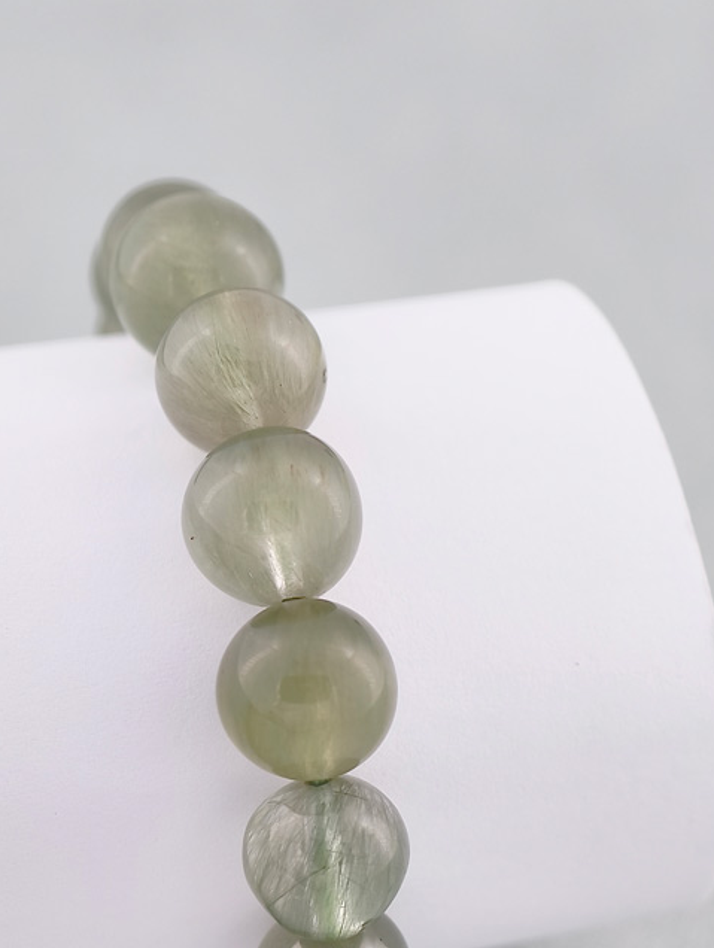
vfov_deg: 12.8
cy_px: 579
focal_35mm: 154
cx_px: 380
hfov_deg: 9.7
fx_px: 4224
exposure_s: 1/160
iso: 125
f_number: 2.67
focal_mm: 22.48
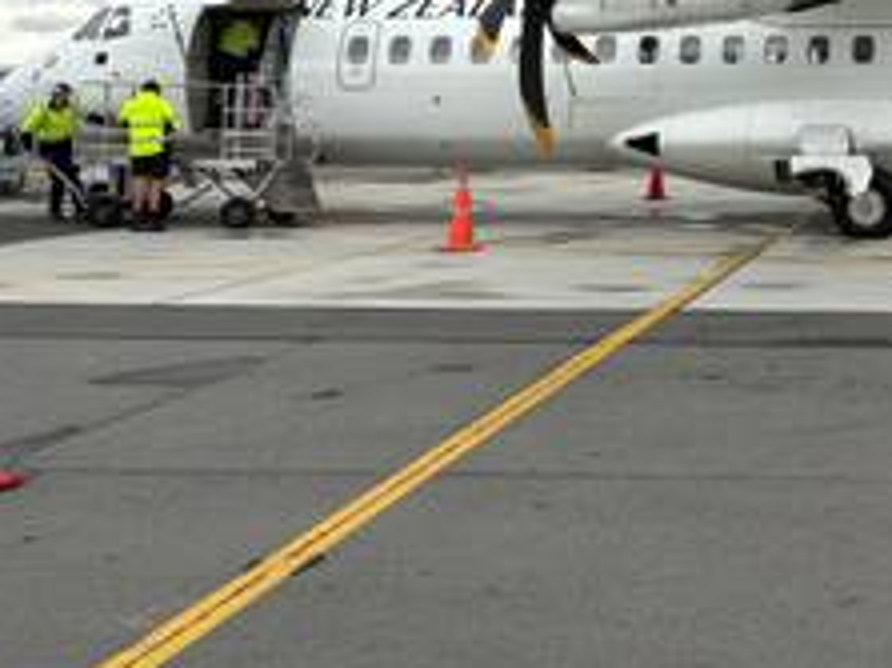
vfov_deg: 25.0
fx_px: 1442
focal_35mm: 56
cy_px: 16
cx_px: 952
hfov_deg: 31.0
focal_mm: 5.96
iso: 50
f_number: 1.6
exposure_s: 1/1706
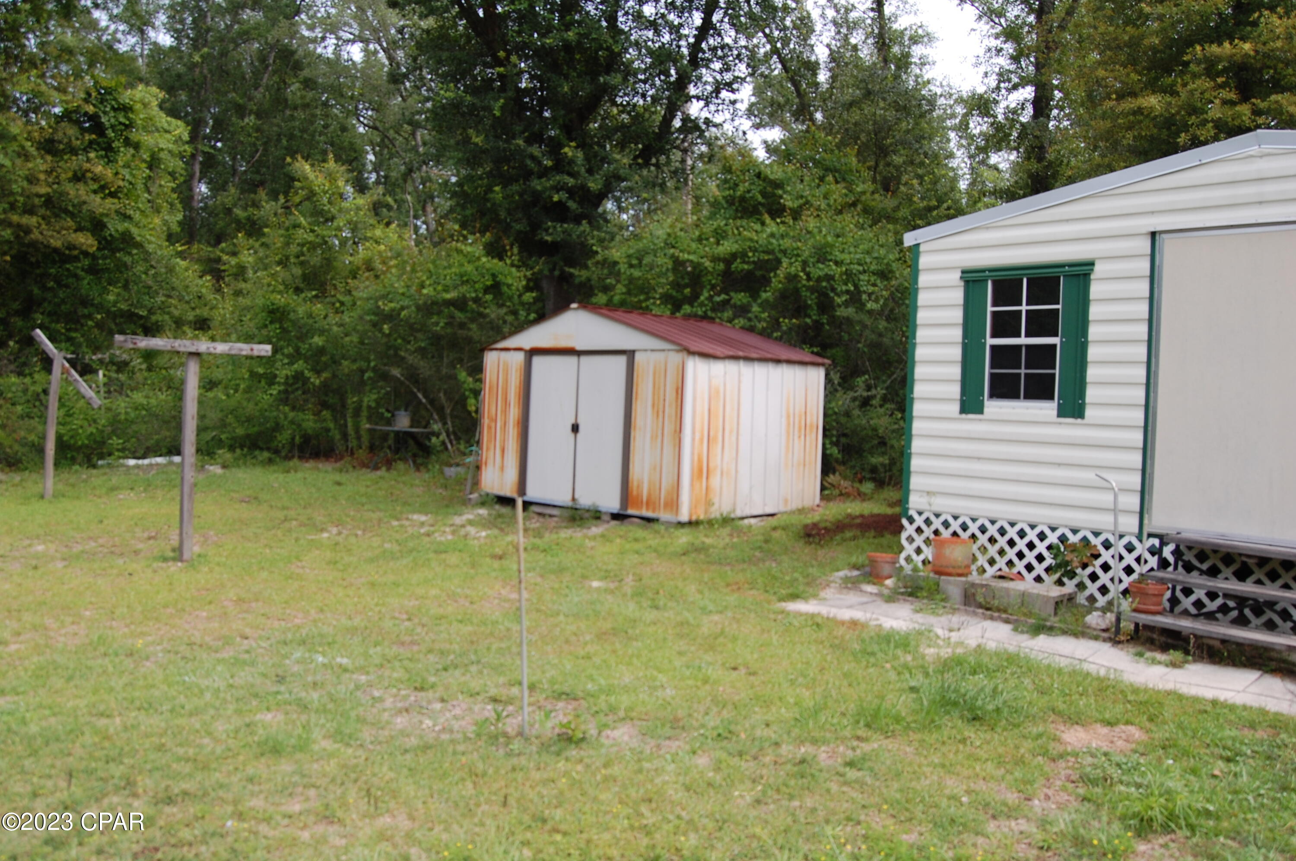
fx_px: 971
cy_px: 430
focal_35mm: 27
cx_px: 648
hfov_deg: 67.4
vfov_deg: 47.8
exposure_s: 1/250
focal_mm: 18
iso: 200
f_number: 8
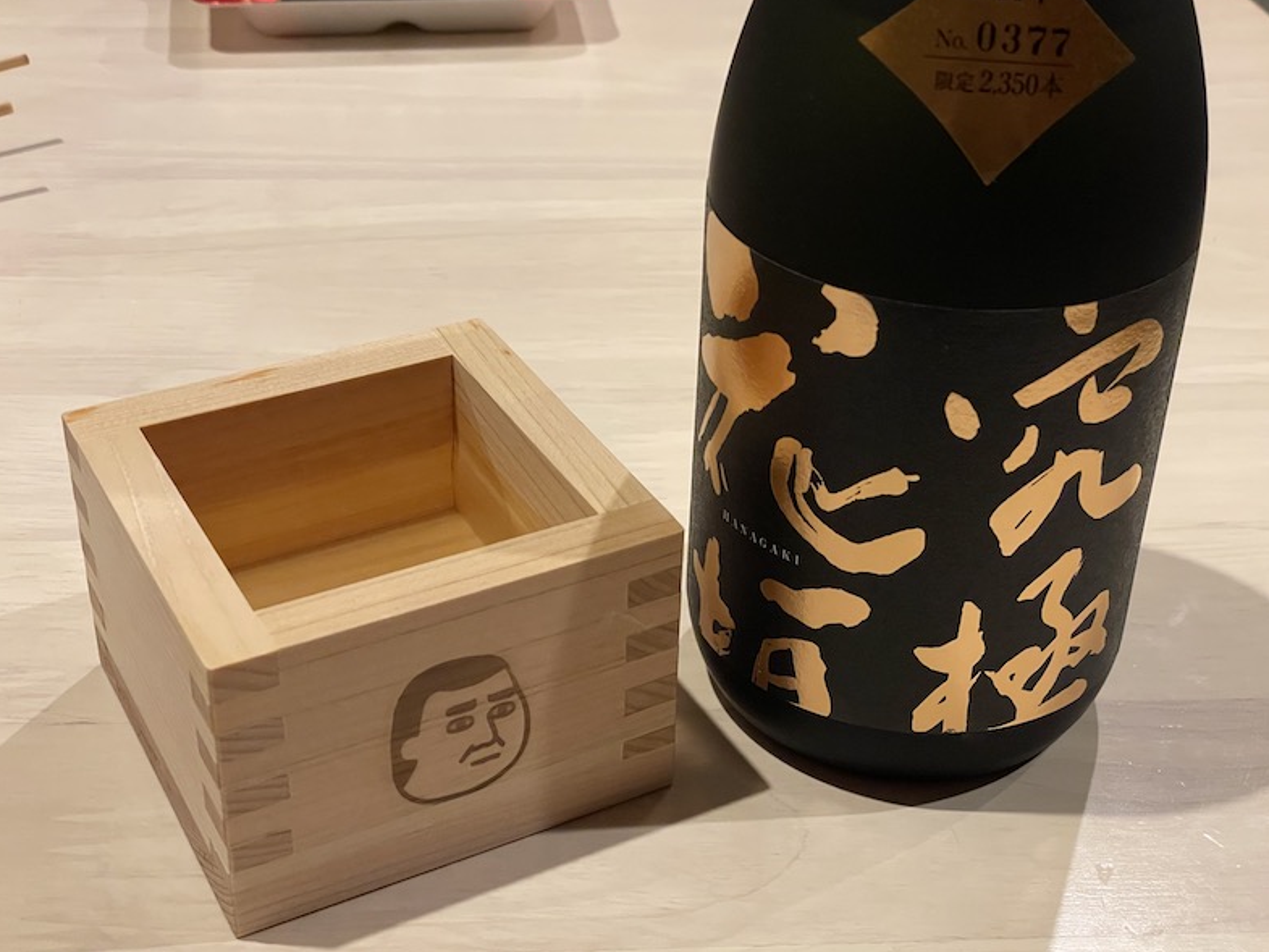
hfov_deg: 36.2
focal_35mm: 53
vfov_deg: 27.5
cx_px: 642
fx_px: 1943
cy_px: 474
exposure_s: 1/60
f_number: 2
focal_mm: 6
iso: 500
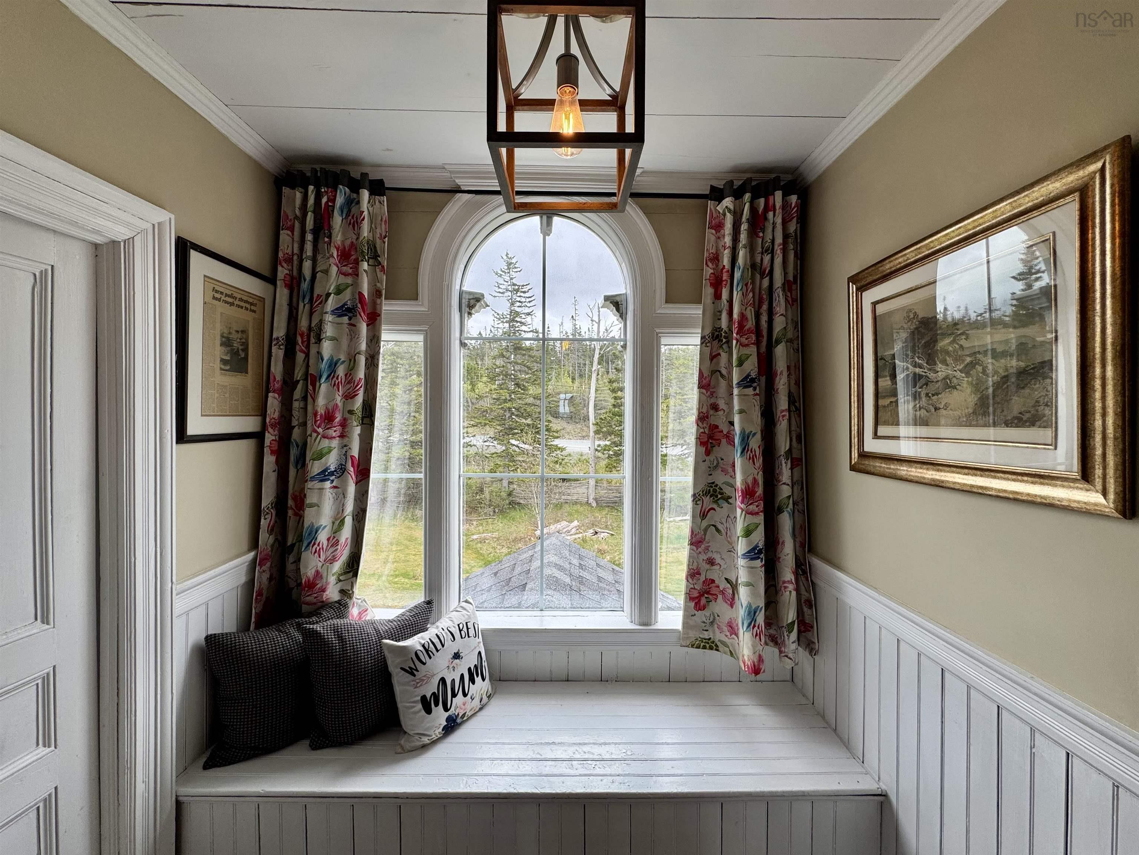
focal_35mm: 14
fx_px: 461
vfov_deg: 85.7
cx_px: 570
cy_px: 428
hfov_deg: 102.1
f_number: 2.2
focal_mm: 2.22
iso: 40
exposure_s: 1/321
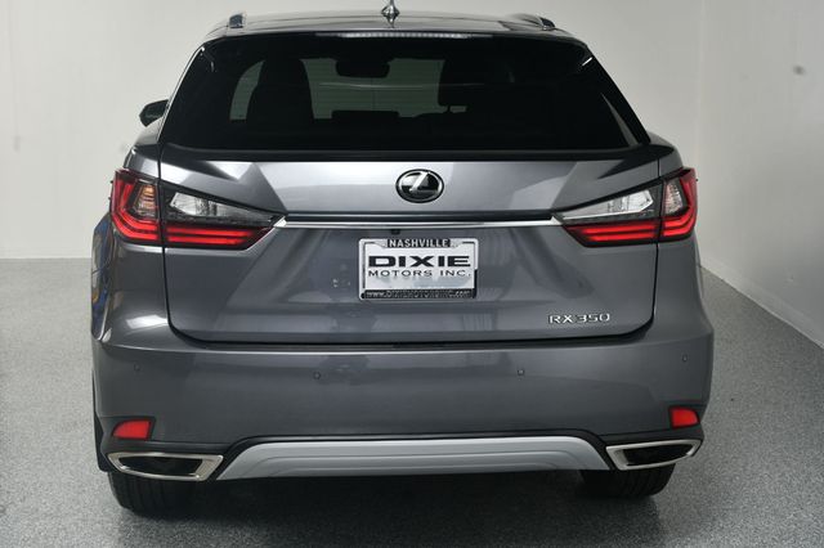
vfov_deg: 26.5
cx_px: 412
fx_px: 1167
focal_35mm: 51
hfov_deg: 38.9
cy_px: 274
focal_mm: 34
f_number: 11
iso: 100
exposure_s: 1/160
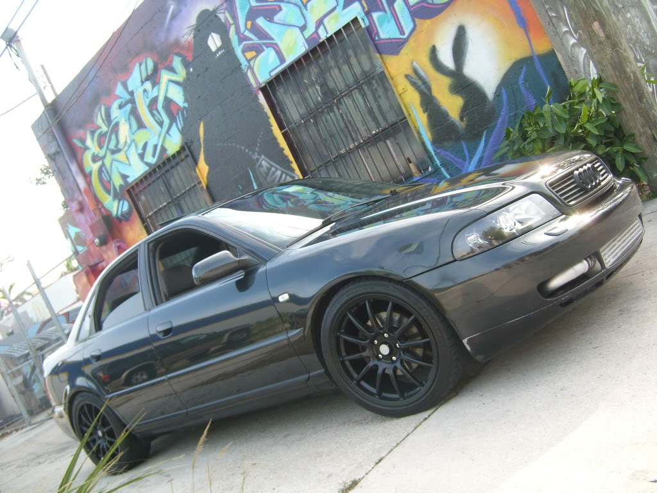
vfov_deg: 40.7
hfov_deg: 52.6
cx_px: 328
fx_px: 664
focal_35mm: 35
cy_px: 246
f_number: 2.8
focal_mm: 5.8
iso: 50
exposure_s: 1/239
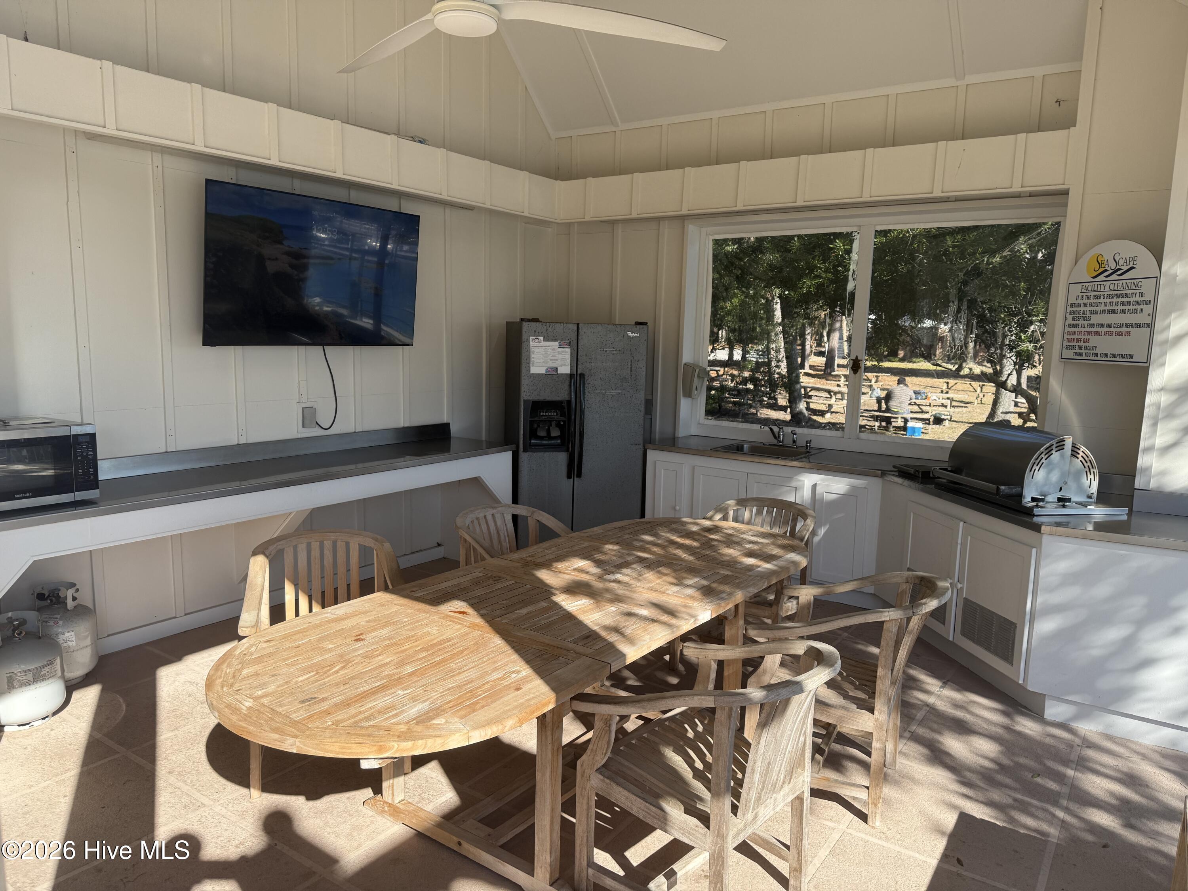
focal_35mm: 24
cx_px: 594
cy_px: 446
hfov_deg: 71.6
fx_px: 824
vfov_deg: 56.8
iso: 80
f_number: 1.78
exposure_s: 1/1770
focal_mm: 6.76
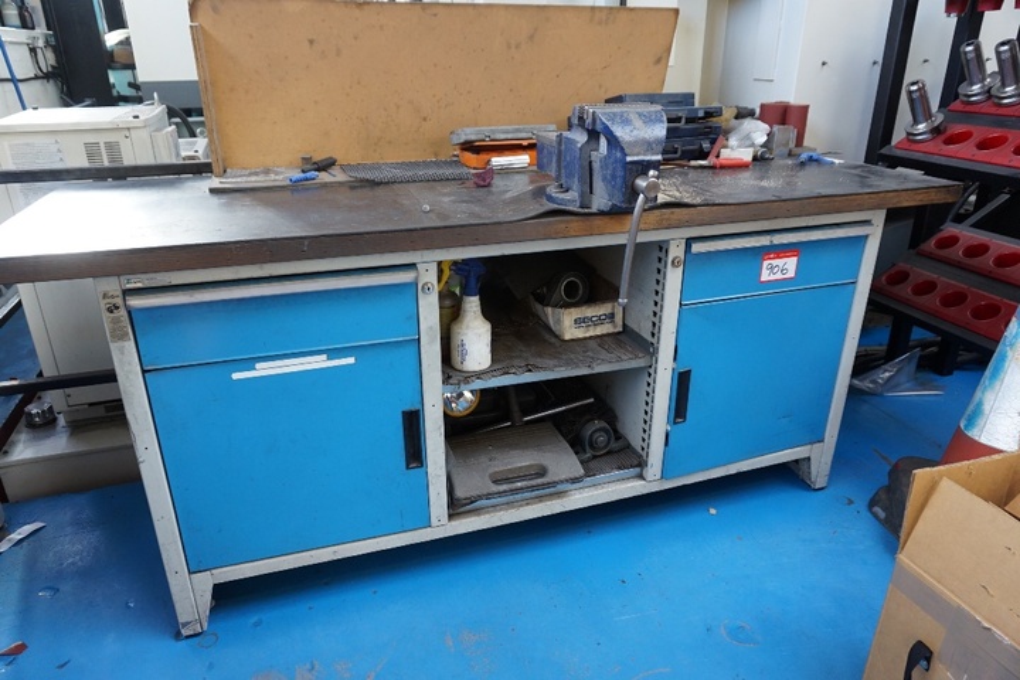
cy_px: 340
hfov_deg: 73.7
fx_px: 680
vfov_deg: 53.1
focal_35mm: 24
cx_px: 510
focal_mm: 16
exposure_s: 1/160
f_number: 4
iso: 800
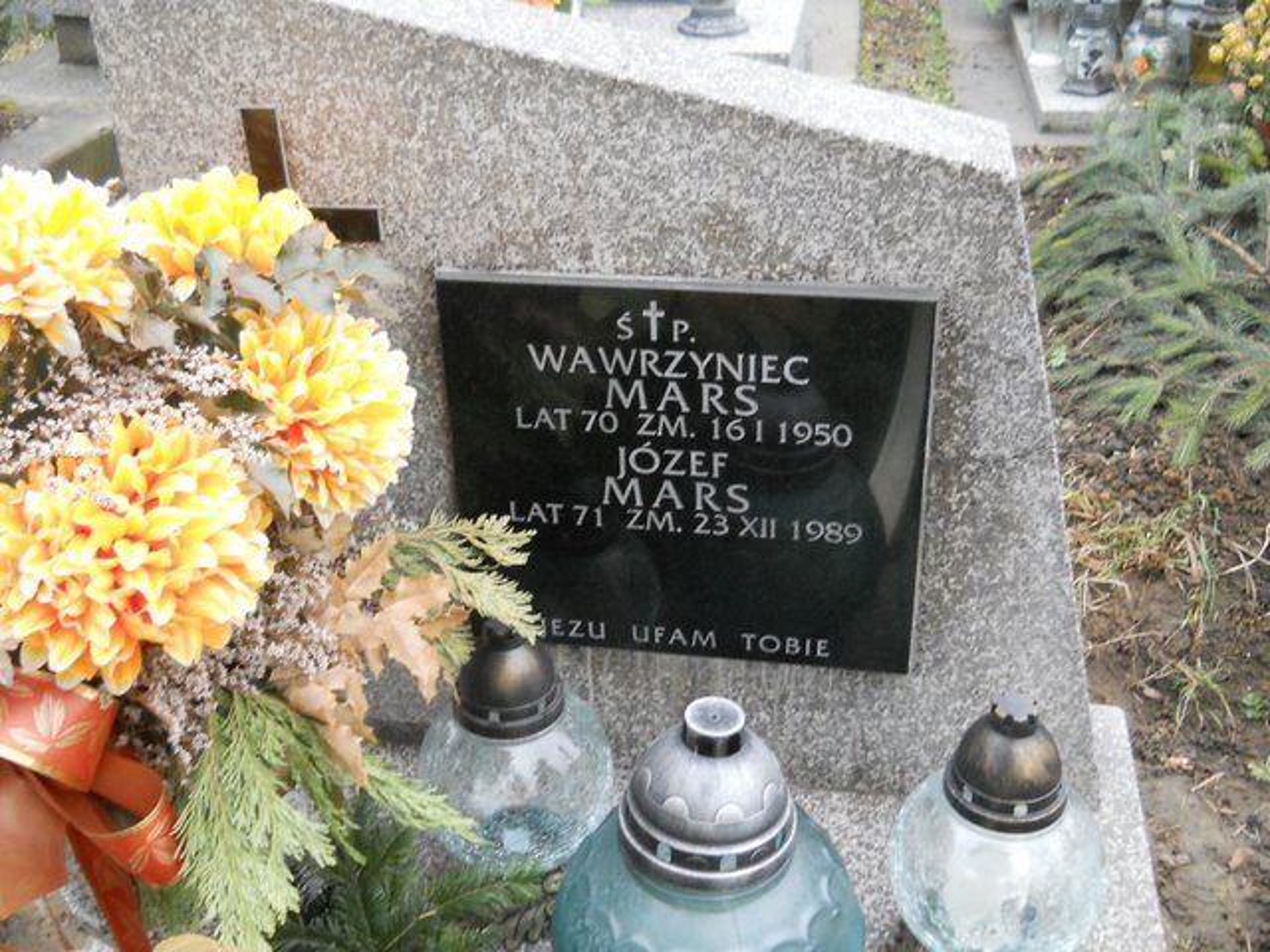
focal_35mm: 41
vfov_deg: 35.1
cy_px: 476
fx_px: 1504
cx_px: 635
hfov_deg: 45.8
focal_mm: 6.72
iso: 400
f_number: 3.1
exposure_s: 1/60
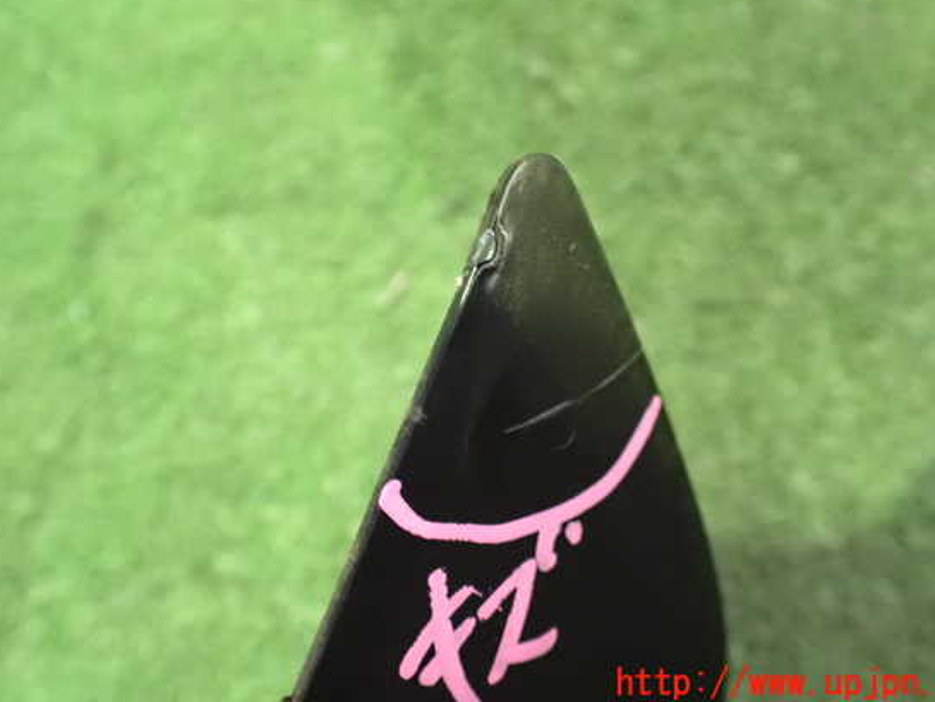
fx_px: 892
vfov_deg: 42.9
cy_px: 319
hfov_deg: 55.3
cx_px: 489
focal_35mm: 33
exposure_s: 1/30
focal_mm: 5.4
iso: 2000
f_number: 2.3
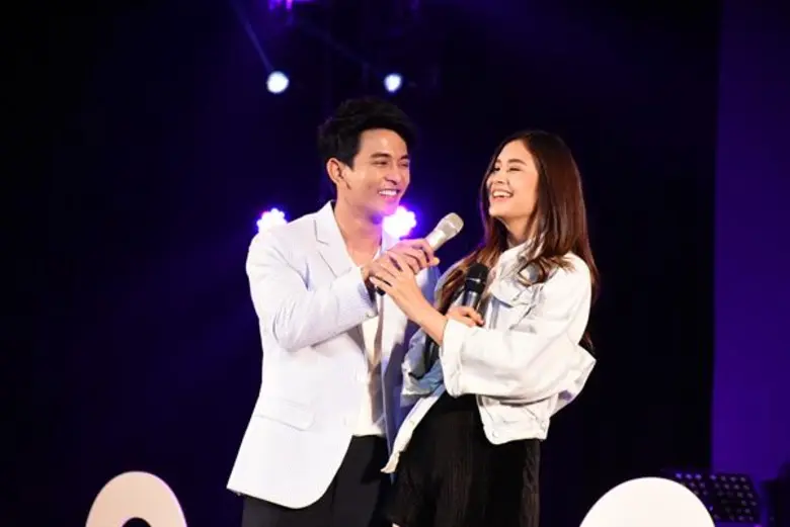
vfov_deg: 7.9
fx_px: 3820
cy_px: 264
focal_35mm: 174
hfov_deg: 11.8
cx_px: 395
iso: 8000
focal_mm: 116
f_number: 5.6
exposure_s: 1/800
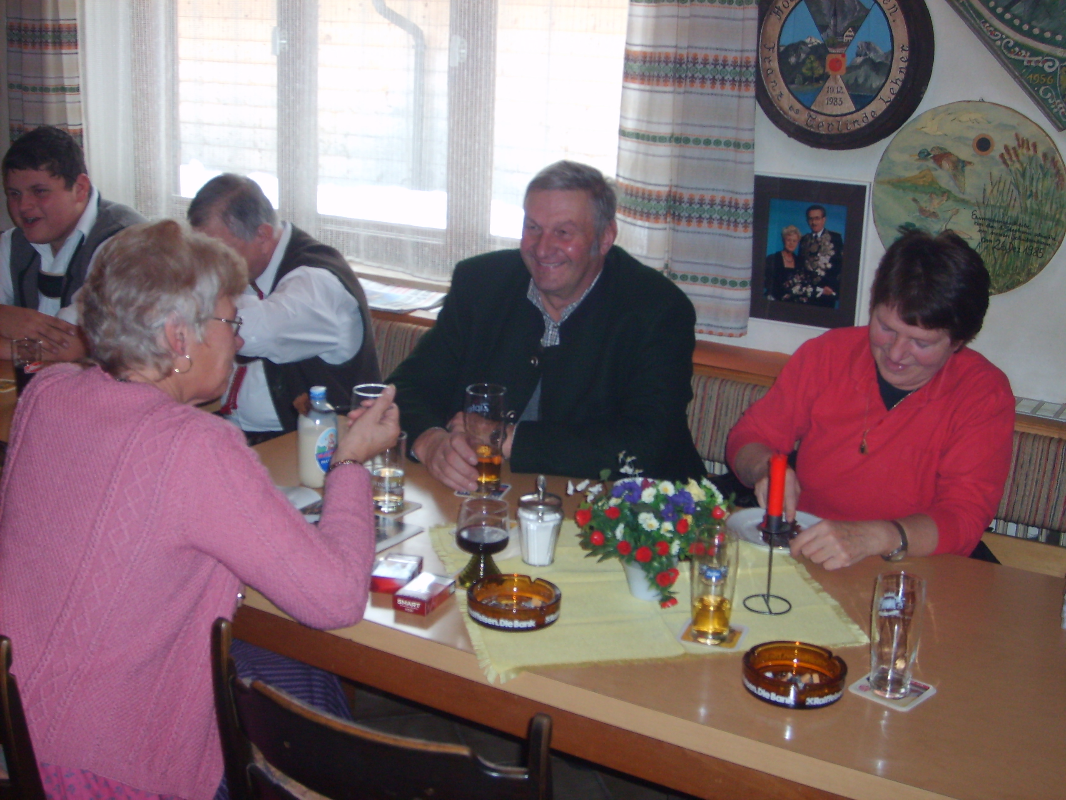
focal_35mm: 43
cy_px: 400
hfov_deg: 43.9
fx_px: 1324
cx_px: 533
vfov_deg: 33.6
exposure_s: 1/45
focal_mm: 7.2
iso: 100
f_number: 3
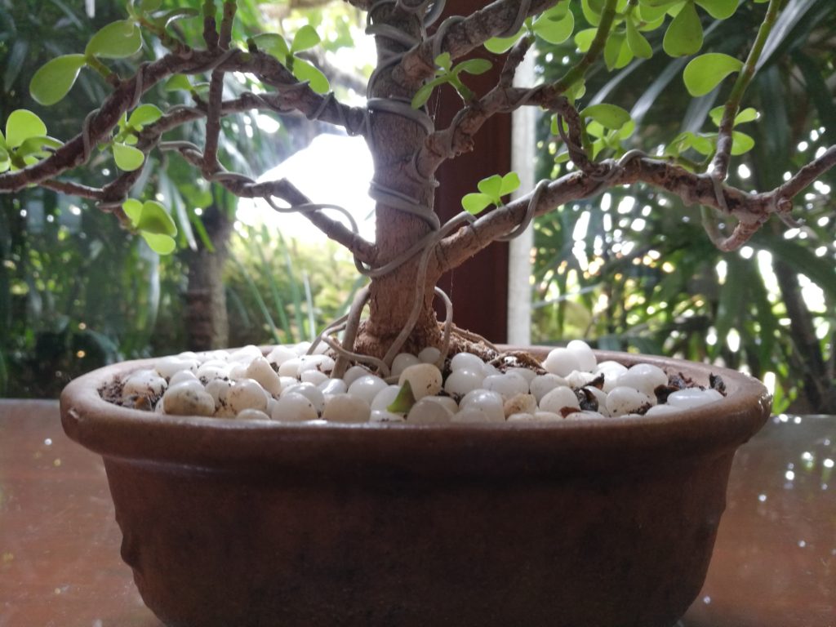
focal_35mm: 27
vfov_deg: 51.4
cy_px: 314
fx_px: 652
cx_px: 418
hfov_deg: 65.3
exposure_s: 1/50
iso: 200
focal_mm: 4.5
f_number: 2.2
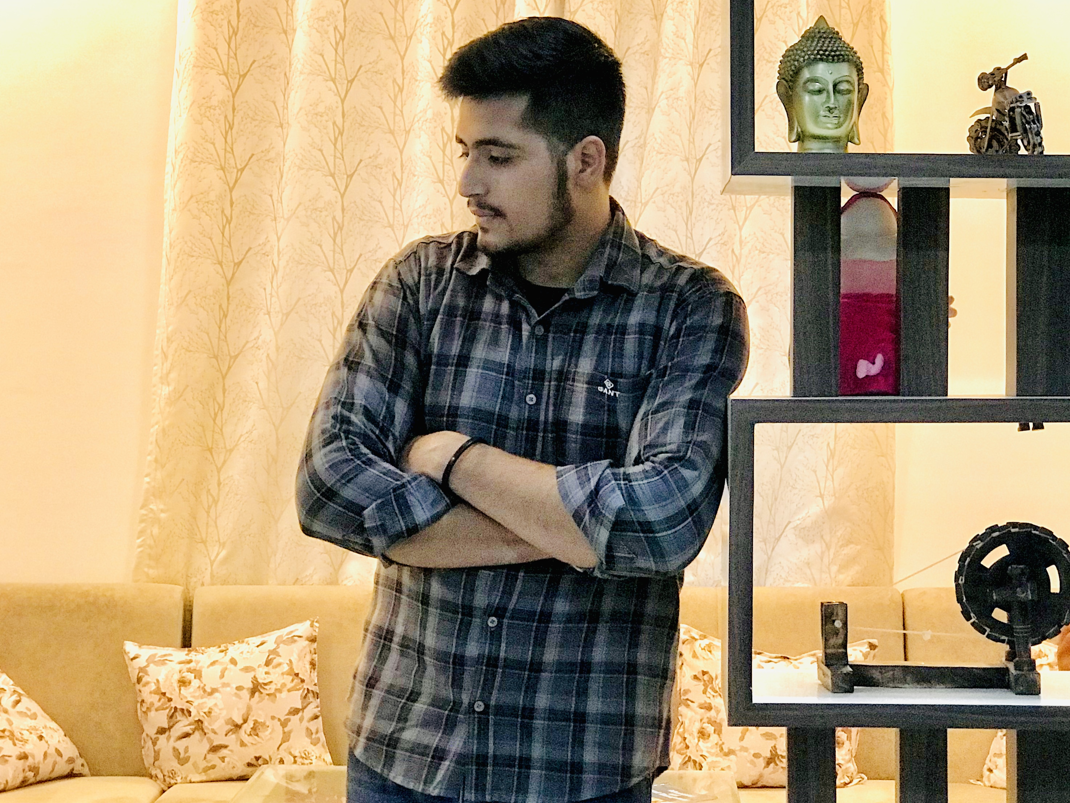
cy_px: 320
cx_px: 529
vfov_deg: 18.9
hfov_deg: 25.0
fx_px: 2411
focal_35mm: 78
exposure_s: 1/50
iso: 200
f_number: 2.8
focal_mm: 6.6
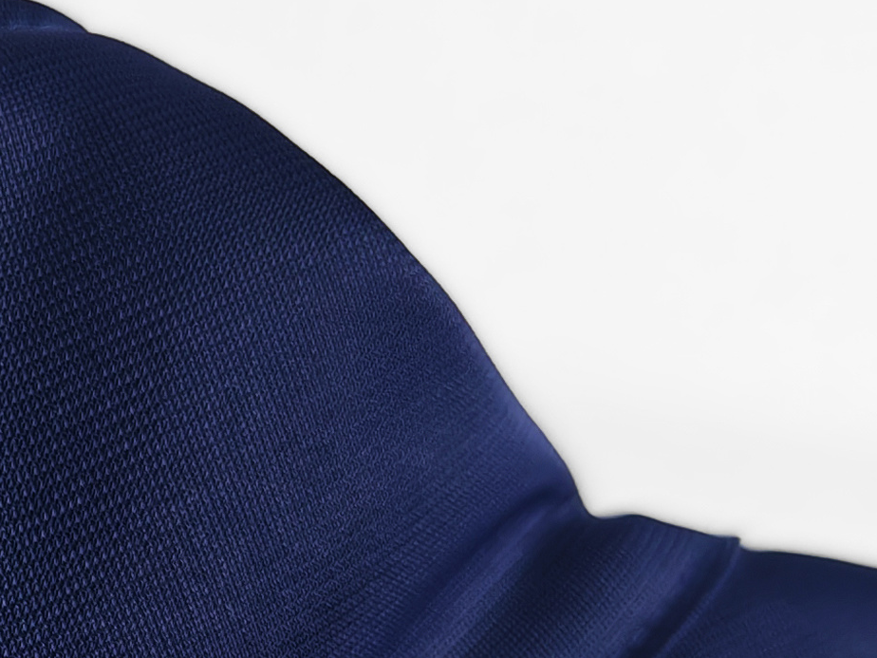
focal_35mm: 102
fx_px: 2584
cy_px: 769
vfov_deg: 14.1
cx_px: -422
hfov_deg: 17.4
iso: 104
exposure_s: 1/100
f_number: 1.75
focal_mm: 8.67
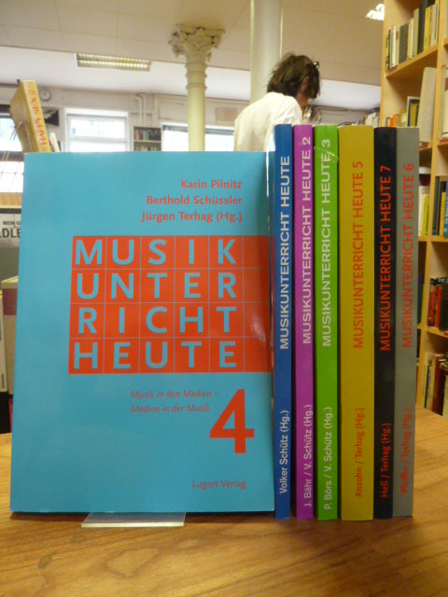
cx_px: 224
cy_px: 298
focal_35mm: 25
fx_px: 431
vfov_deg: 69.4
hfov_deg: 54.9
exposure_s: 1/25
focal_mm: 4.1
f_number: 3.3
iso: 400
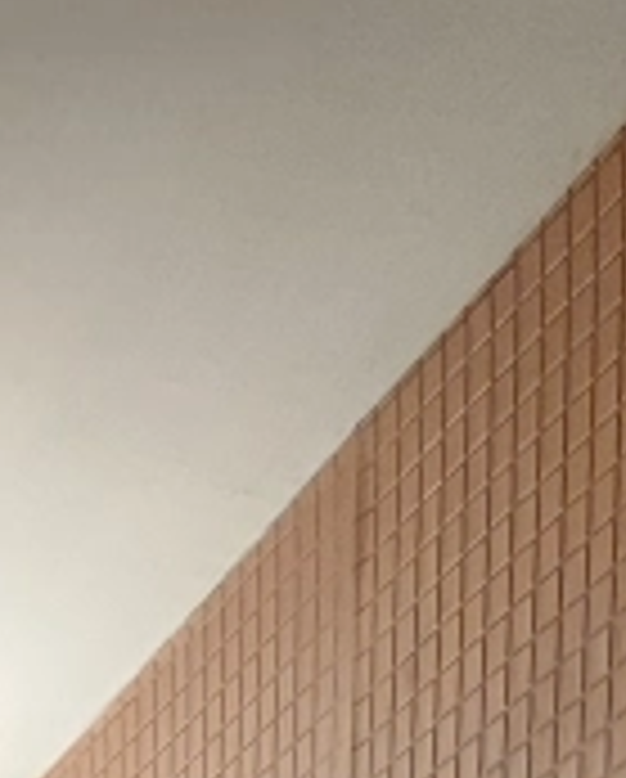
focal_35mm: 140
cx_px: -306
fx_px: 3234
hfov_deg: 10.7
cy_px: 2410
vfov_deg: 9.9
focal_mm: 5.59
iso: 794
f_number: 1.88
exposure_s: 1/33
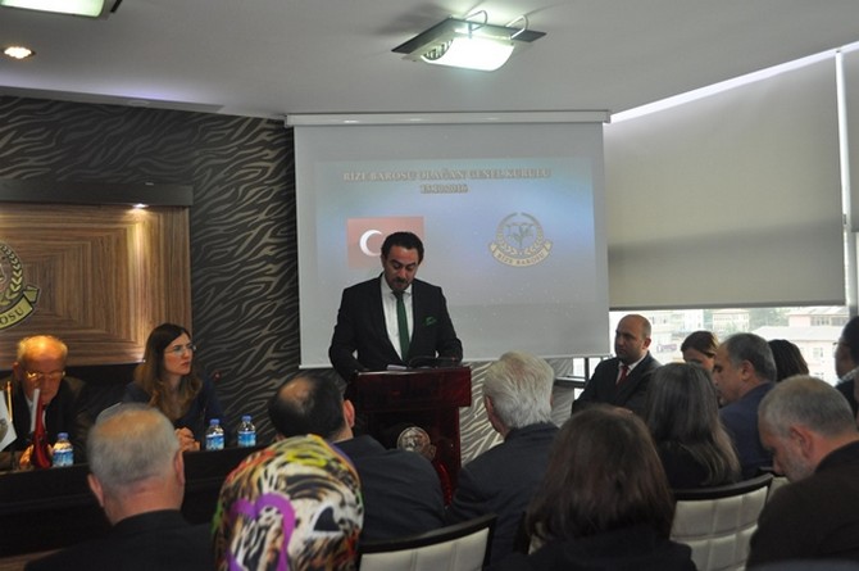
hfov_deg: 53.2
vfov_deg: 36.8
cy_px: 286
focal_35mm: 36
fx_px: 858
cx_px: 430
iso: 800
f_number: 4
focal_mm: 24
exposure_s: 1/60
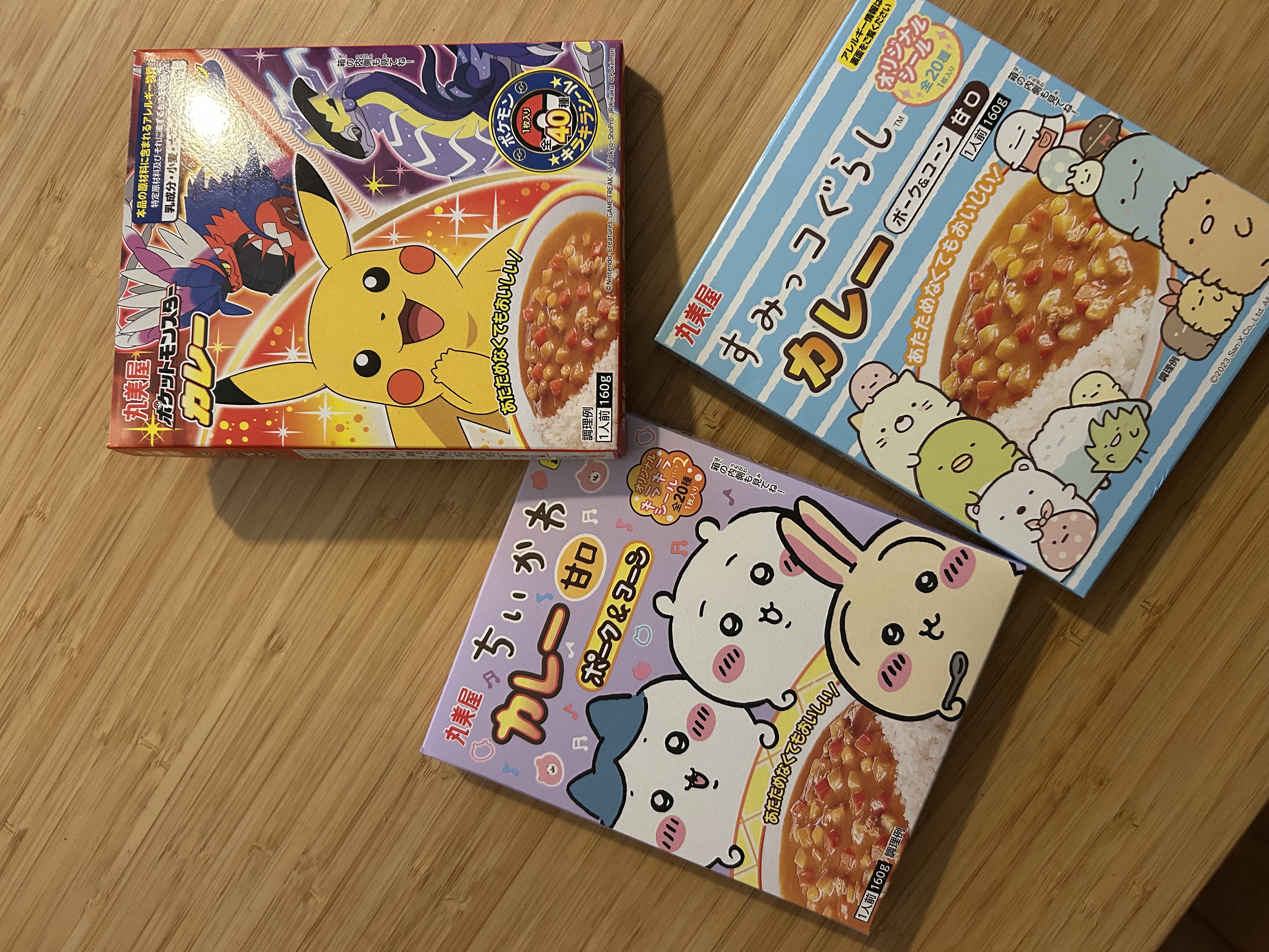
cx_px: 634
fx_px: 953
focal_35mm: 26
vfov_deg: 53.1
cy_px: 476
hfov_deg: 67.3
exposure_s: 1/60
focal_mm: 5.7
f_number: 1.5
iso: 400
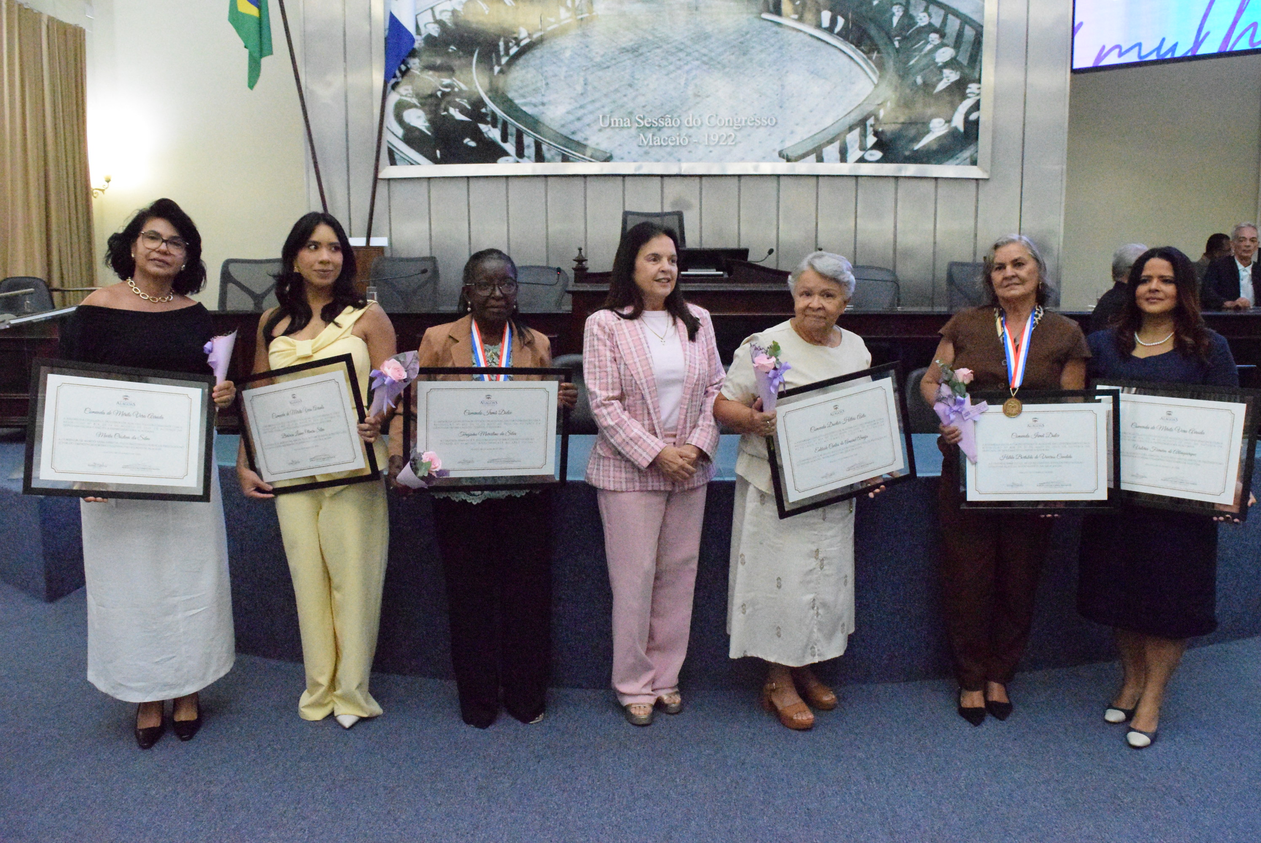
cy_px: 422
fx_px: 946
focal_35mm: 27
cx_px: 630
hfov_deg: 67.3
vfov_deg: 48.0
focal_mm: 18
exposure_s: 1/400
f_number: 8
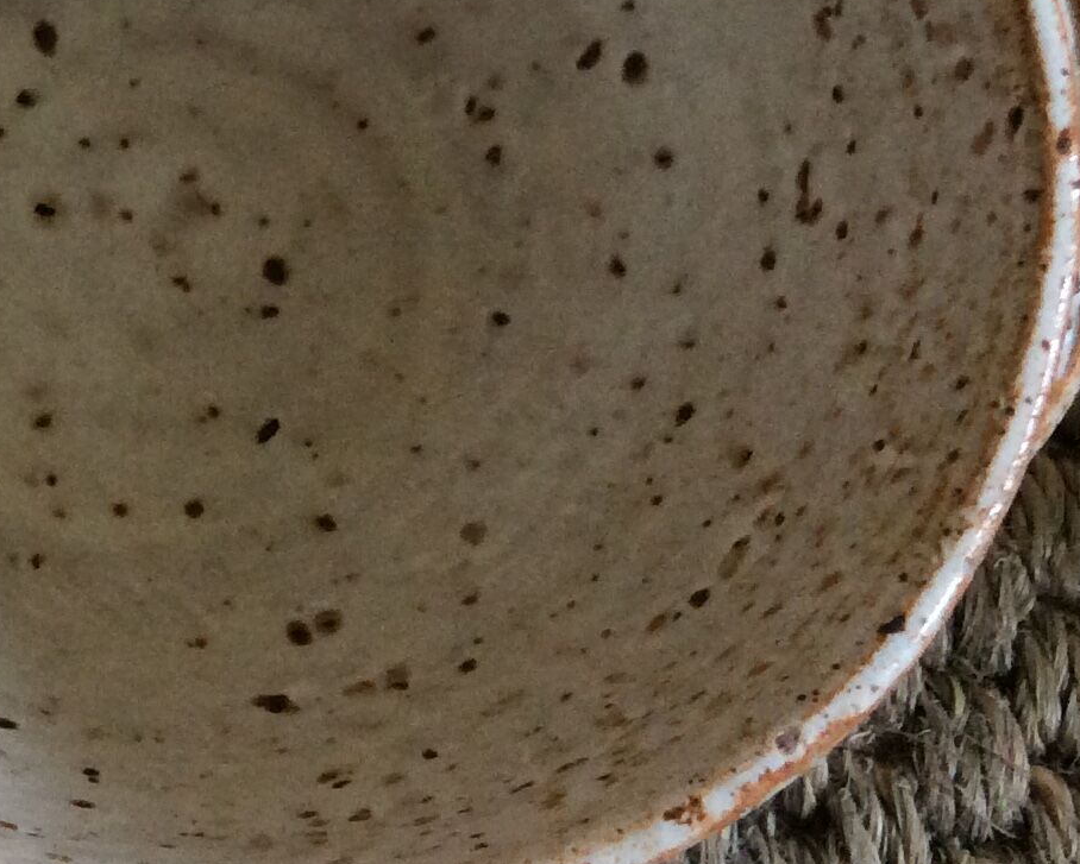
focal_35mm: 89
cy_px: 50
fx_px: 2846
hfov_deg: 20.9
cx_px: 62
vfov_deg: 17.0
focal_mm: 3.3
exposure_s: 1/25
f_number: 2.4
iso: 125
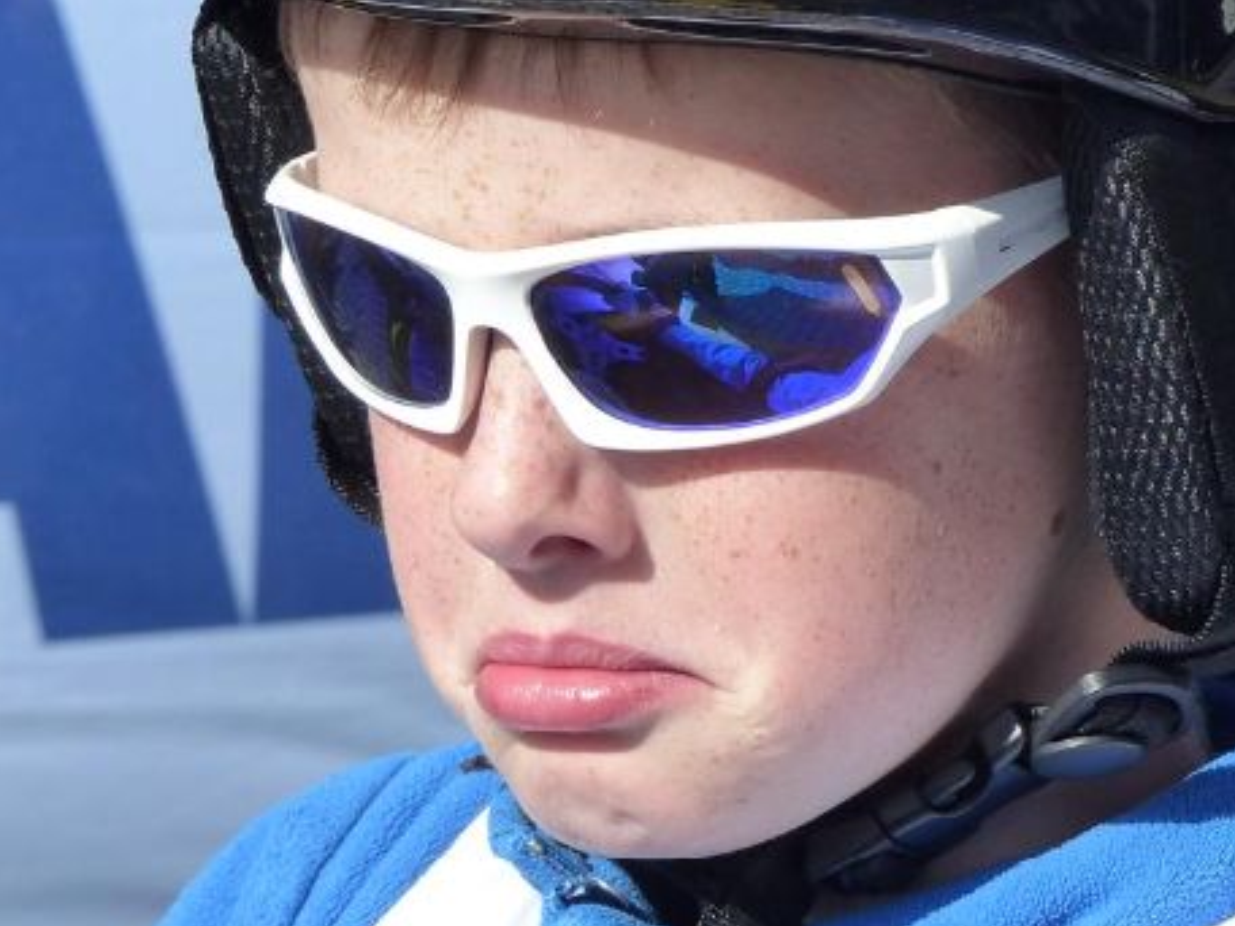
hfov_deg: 4.7
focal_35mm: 418
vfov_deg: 3.6
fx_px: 14913
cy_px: 125
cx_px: 802
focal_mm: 33.5
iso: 160
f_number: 4
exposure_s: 1/1000
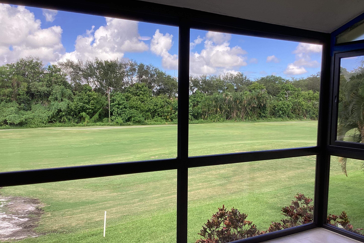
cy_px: 138
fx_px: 334
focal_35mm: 33
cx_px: 180
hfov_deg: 57.2
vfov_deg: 39.9
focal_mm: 3.3
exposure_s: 1/155
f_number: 2.4
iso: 25
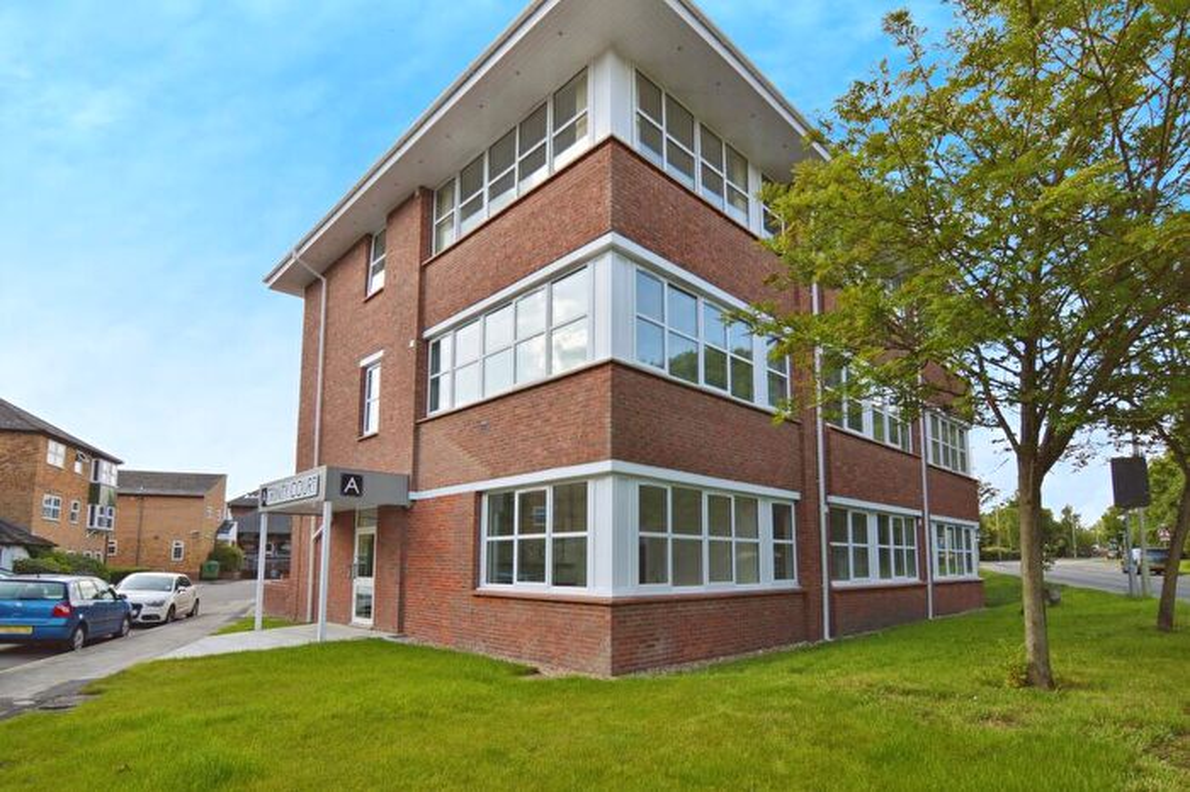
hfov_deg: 95.0
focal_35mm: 16
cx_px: 595
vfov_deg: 72.0
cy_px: 396
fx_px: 545
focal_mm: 11
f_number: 7.1
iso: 100
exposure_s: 1/200
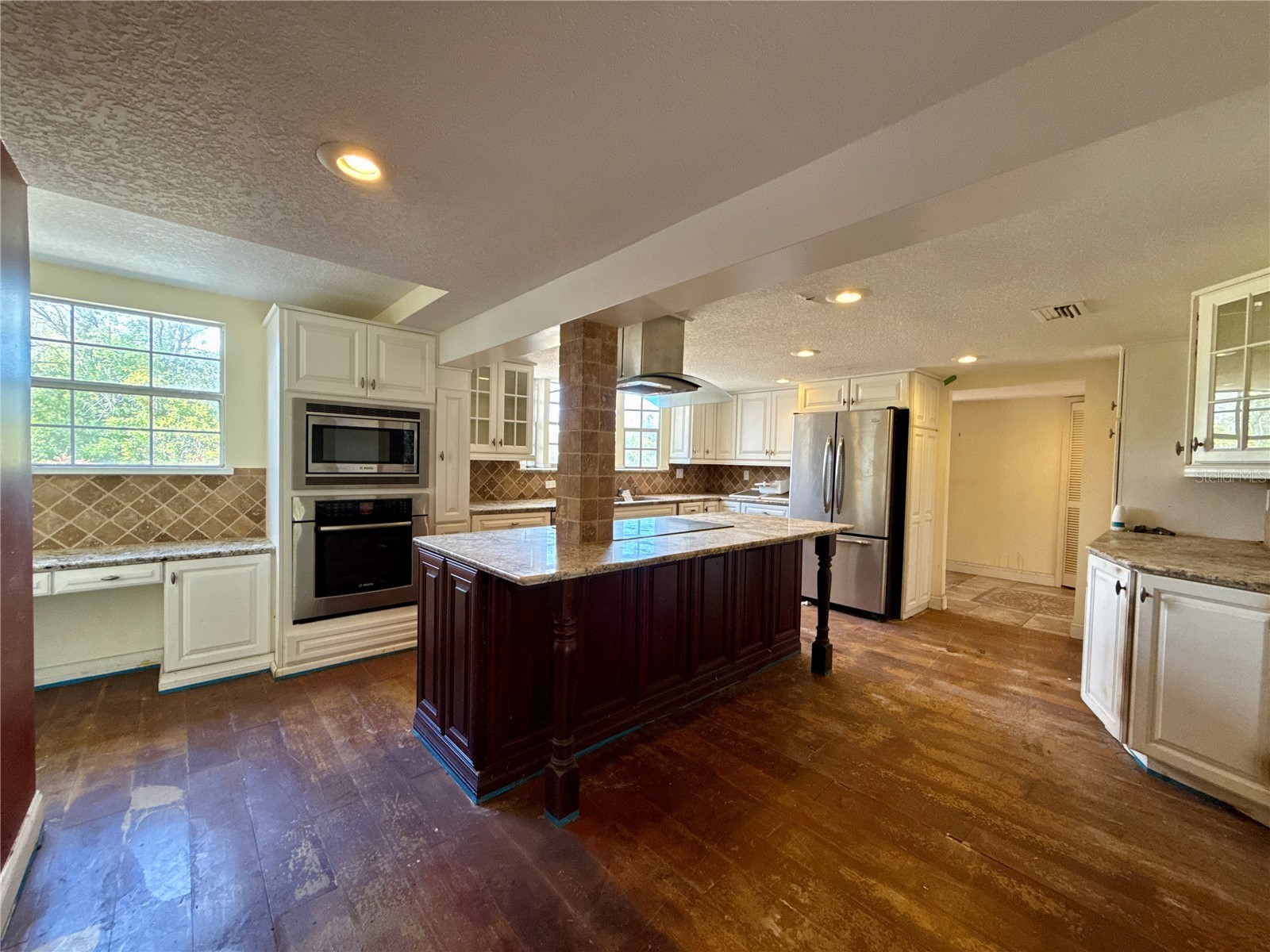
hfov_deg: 102.1
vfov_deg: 85.7
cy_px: 476
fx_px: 514
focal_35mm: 14
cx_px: 635
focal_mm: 2.22
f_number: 2.2
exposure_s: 1/98
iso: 400
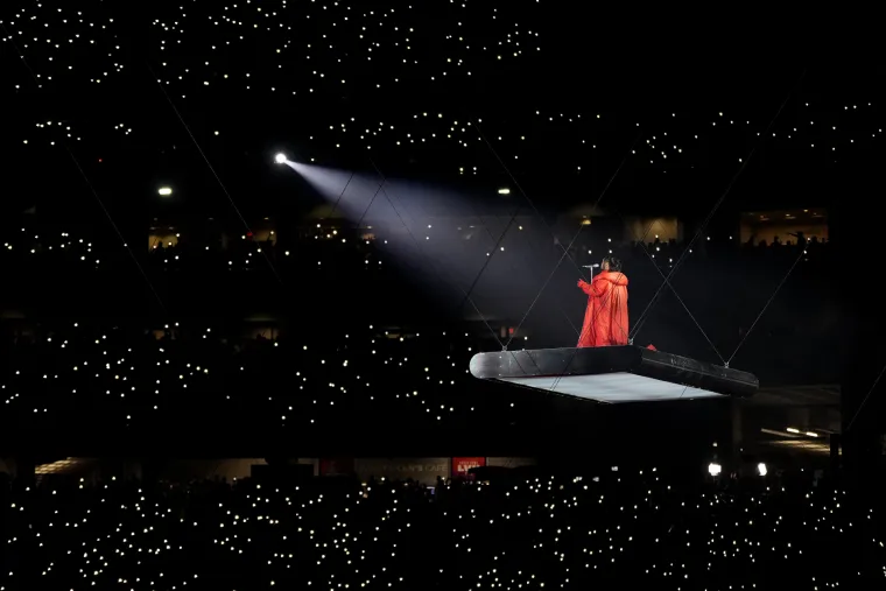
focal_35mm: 162
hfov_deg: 12.7
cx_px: 443
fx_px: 3987
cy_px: 296
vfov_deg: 8.5
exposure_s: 1/1600
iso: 3200
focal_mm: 108
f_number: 2.8
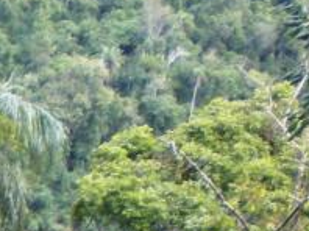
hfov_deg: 9.4
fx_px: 1756
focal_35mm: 197
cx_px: -326
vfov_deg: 7.2
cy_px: 501
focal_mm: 6.3
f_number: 3.1
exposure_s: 1/91.7
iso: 64
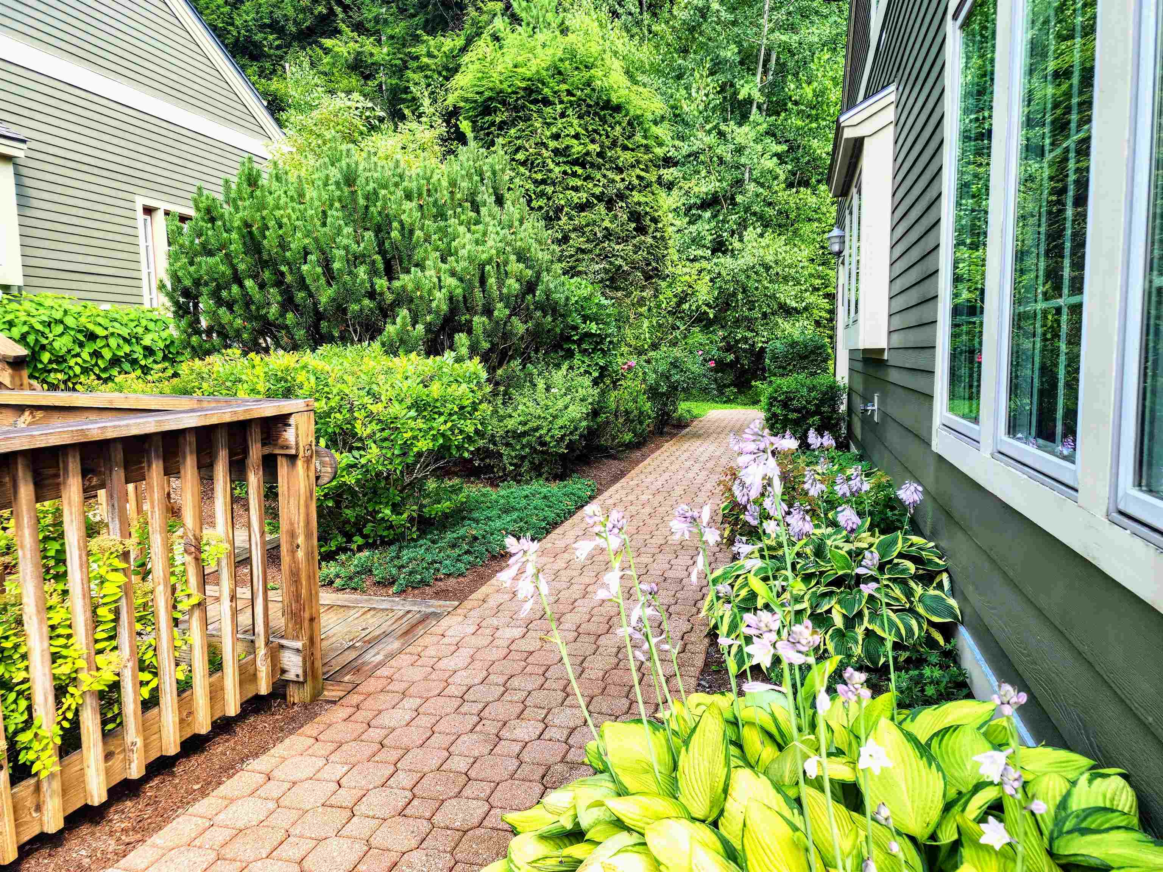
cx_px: 582
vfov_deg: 58.9
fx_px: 773
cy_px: 436
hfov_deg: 73.9
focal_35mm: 23
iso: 16
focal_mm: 6.4
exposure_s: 1/180
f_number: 1.8
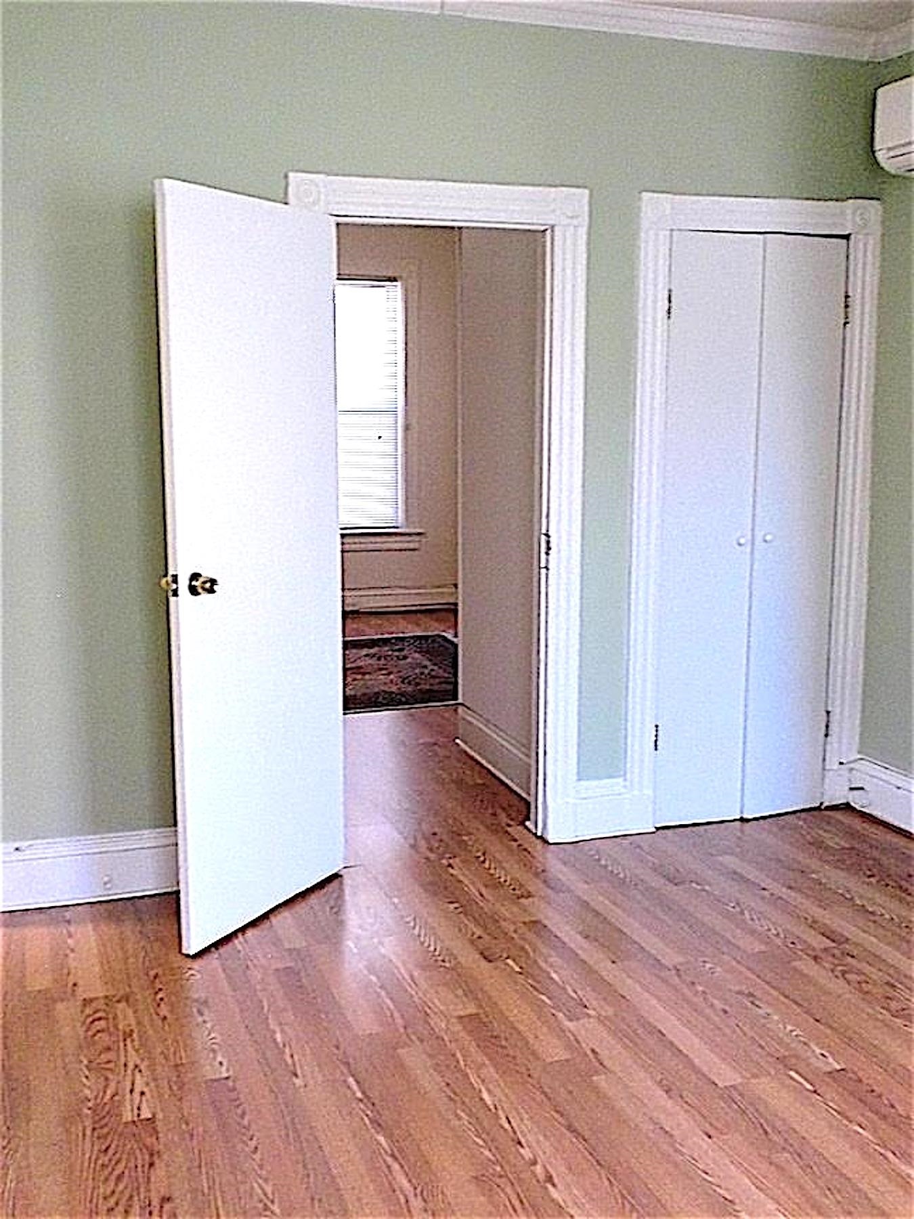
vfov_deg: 52.6
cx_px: 457
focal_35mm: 35
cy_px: 610
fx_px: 1232
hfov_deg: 40.7
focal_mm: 6.3
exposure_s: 1/60
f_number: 3.1
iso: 250
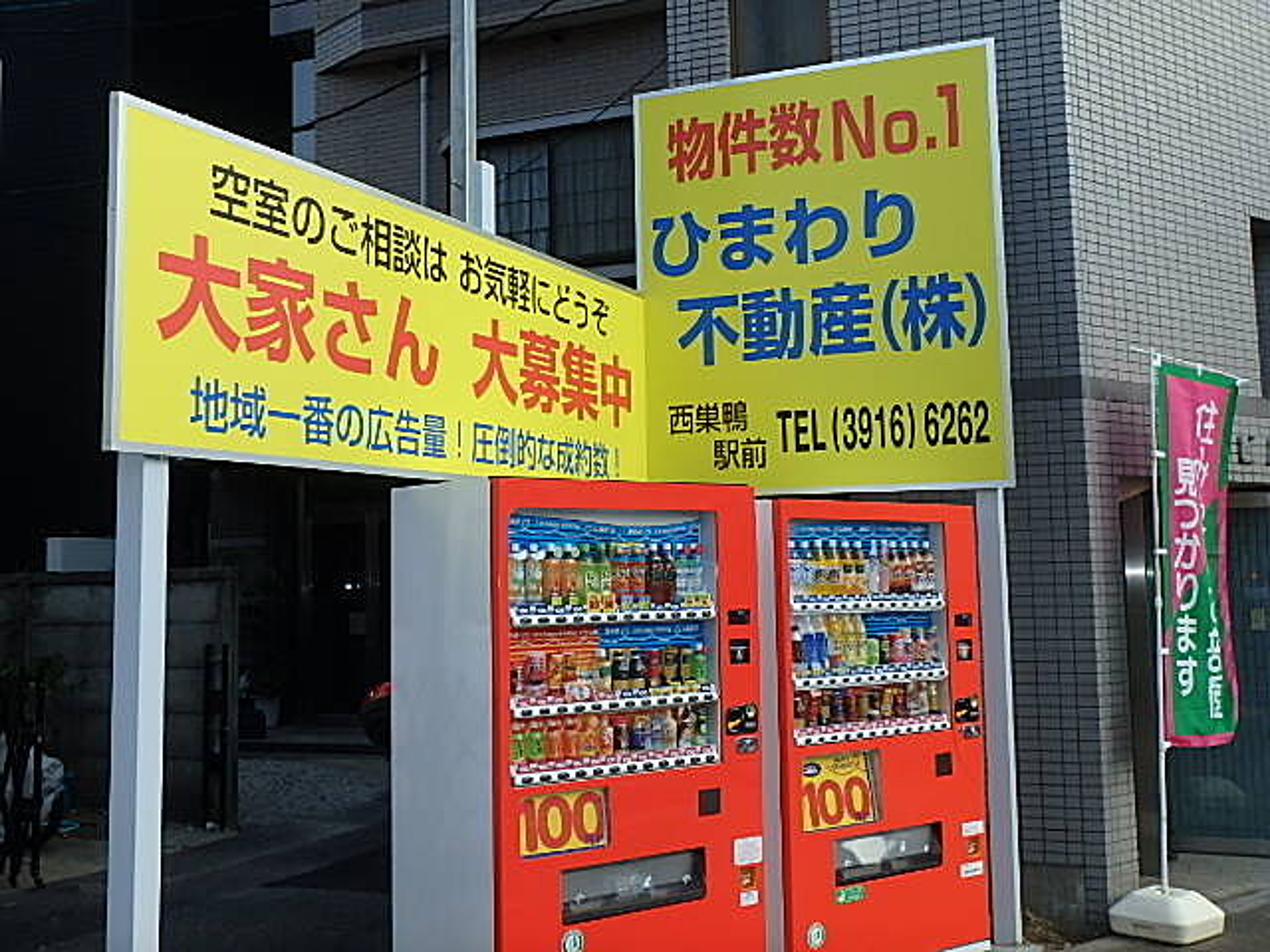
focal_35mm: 39
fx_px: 1431
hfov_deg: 47.9
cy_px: 476
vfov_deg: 36.8
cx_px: 635
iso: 125
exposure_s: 1/250
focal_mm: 6.9
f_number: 5.1
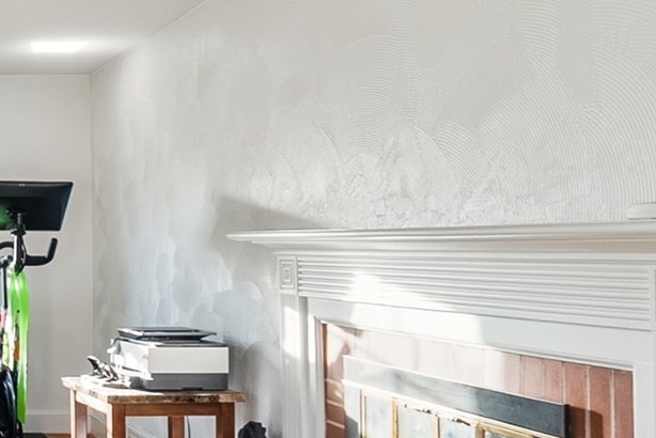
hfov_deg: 31.3
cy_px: 247
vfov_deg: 27.0
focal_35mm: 50
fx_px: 911
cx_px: -181
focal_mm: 10
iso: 640
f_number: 8
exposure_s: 1/250
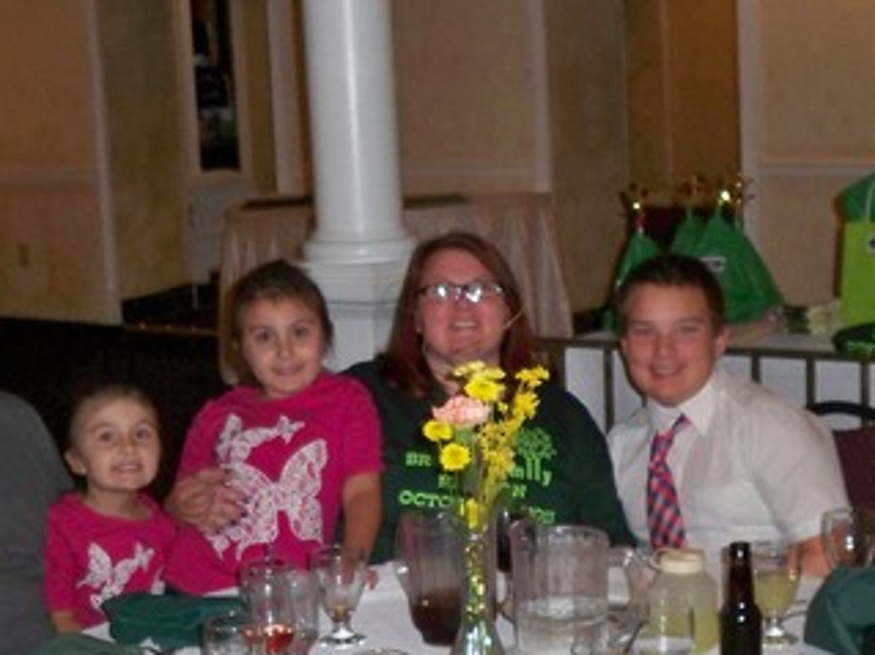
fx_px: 1996
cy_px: 411
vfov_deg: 18.6
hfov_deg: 24.7
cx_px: 477
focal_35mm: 79
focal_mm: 6.3
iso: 200
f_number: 3.1
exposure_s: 1/60
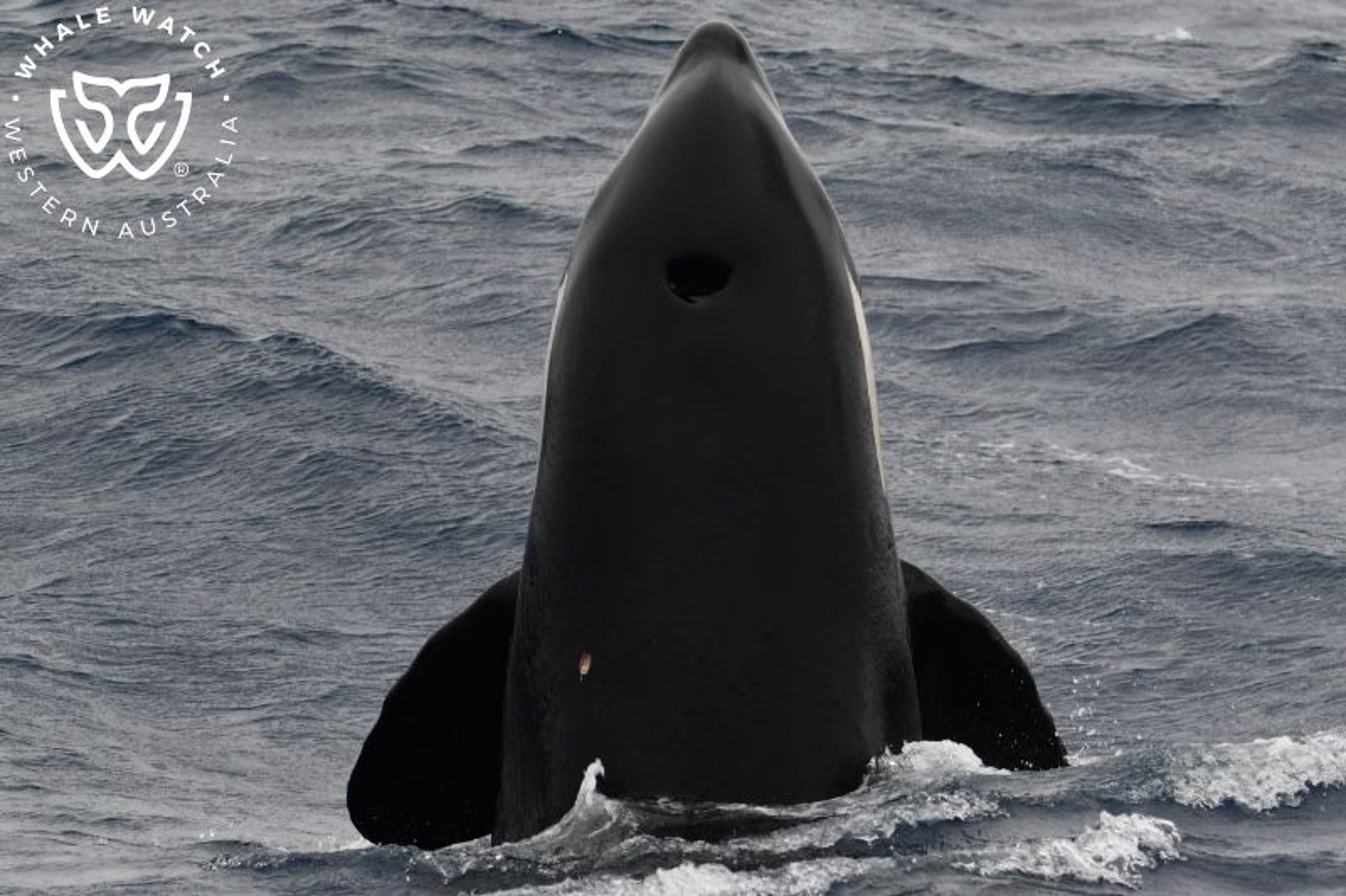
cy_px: 448
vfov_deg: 5.4
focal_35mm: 255
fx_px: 9532
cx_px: 673
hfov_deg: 8.1
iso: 400
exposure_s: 1/1250
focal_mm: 170
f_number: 5.6
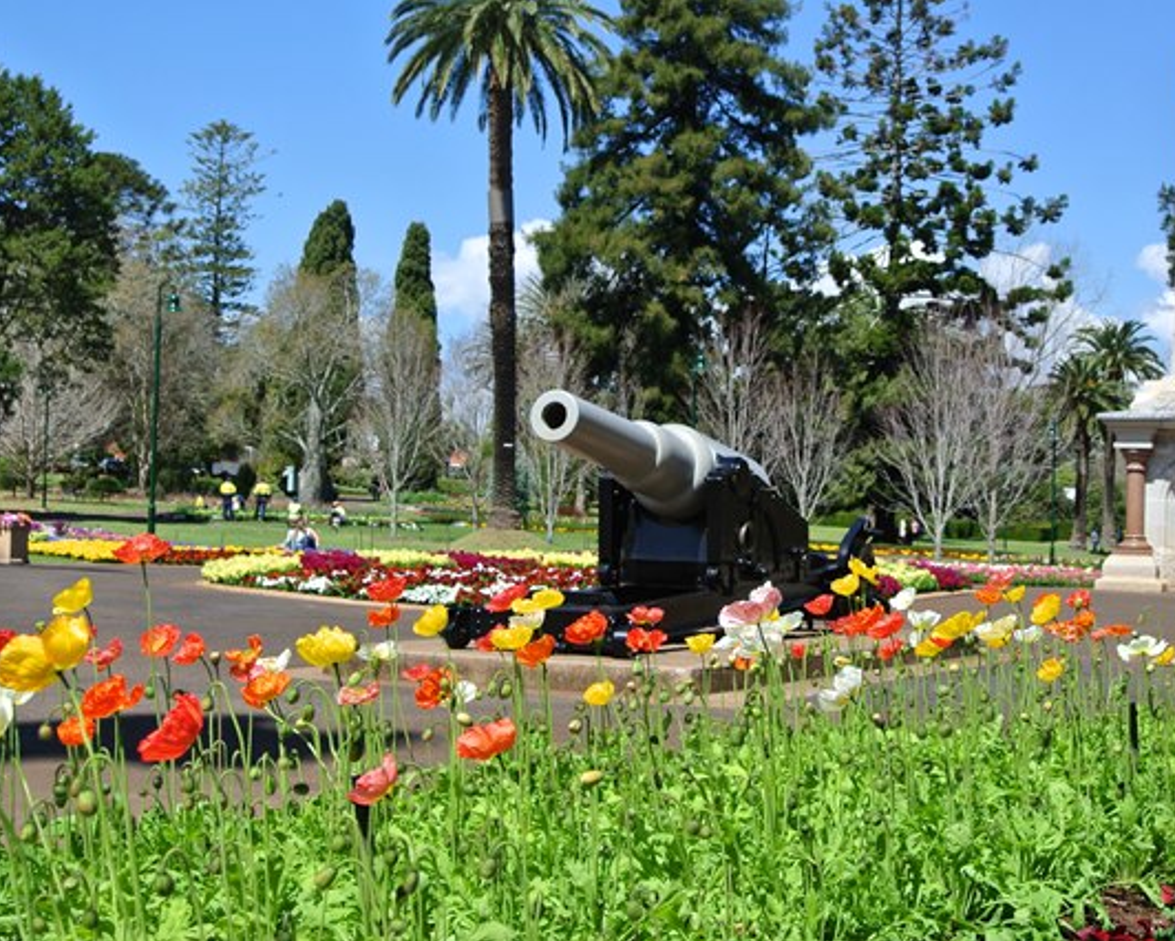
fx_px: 2122
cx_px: 627
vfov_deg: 25.0
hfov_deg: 30.9
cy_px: 470
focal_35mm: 61
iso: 100
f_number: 5
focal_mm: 20.3
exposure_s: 1/640
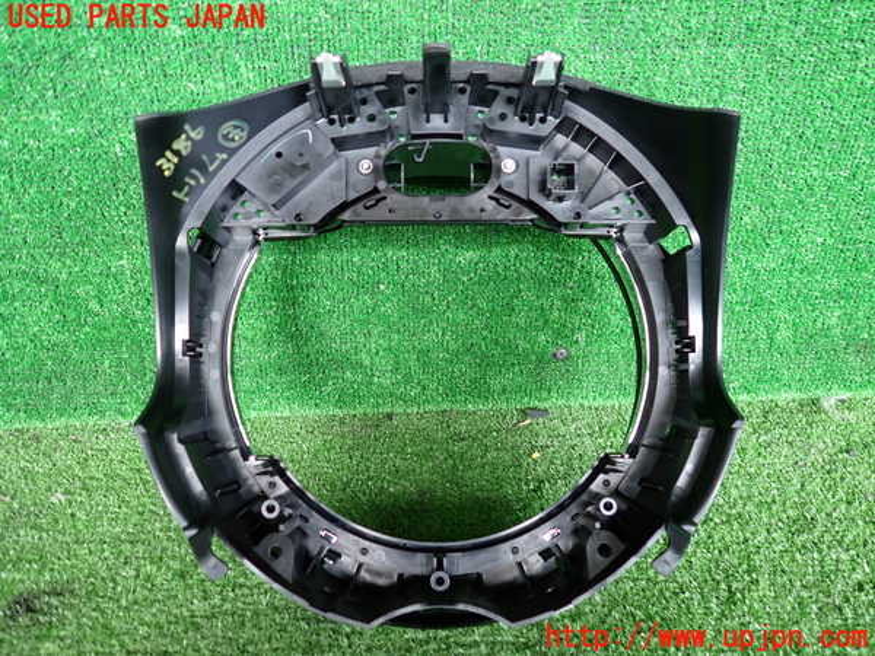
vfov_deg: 54.9
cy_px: 328
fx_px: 632
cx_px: 438
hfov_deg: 69.4
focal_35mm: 25
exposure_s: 1/50
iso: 200
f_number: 2
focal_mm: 4.5
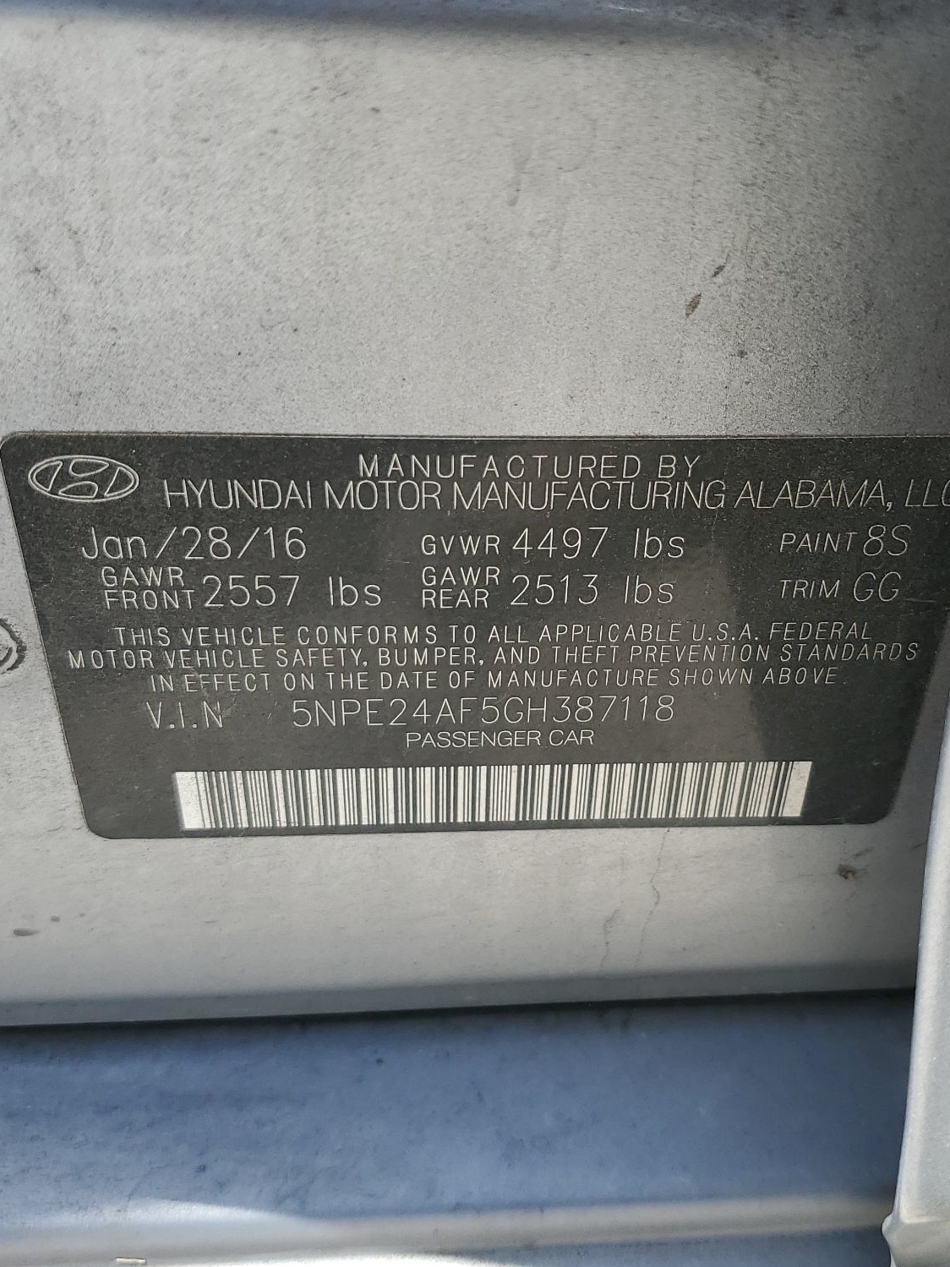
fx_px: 1354
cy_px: 612
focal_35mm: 37
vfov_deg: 50.1
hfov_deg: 38.6
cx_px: 550
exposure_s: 1/1000
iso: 50
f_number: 1.5
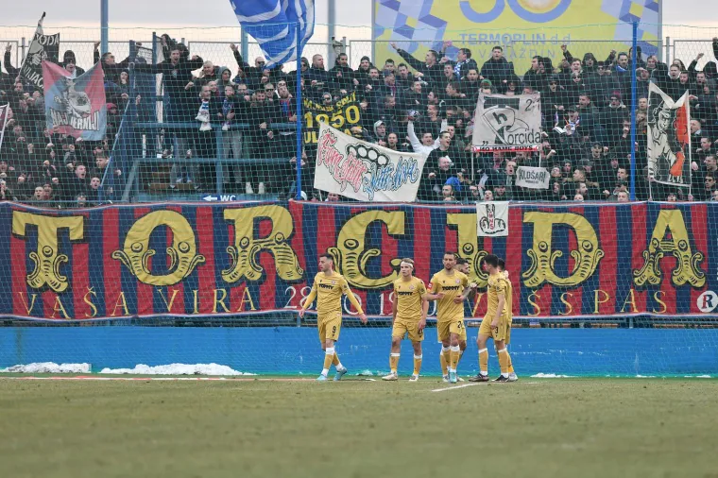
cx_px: 359
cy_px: 239
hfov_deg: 6.9
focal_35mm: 300
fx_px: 5980
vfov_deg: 4.6
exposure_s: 1/1000
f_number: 3.5
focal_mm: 300
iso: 1250
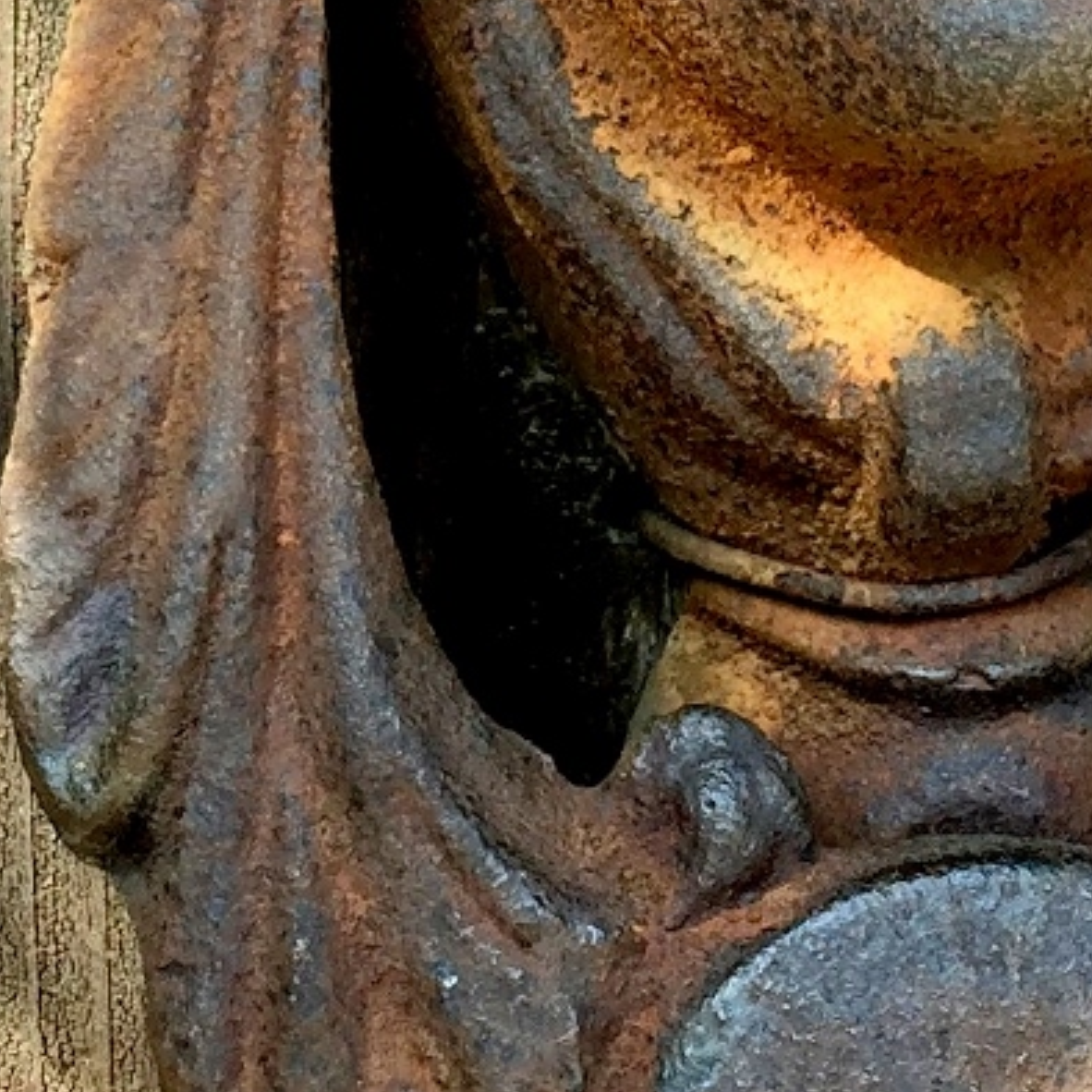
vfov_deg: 13.1
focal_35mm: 130
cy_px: -247
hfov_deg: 13.4
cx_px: 613
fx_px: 4640
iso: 32
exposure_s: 1/163
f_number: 2.2
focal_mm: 4.15
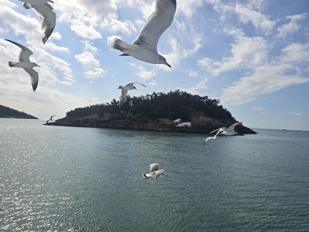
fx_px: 205
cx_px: 154
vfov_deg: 58.9
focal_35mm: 23
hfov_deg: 73.9
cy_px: 116
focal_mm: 6.3
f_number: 1.7
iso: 12
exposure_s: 1/1962
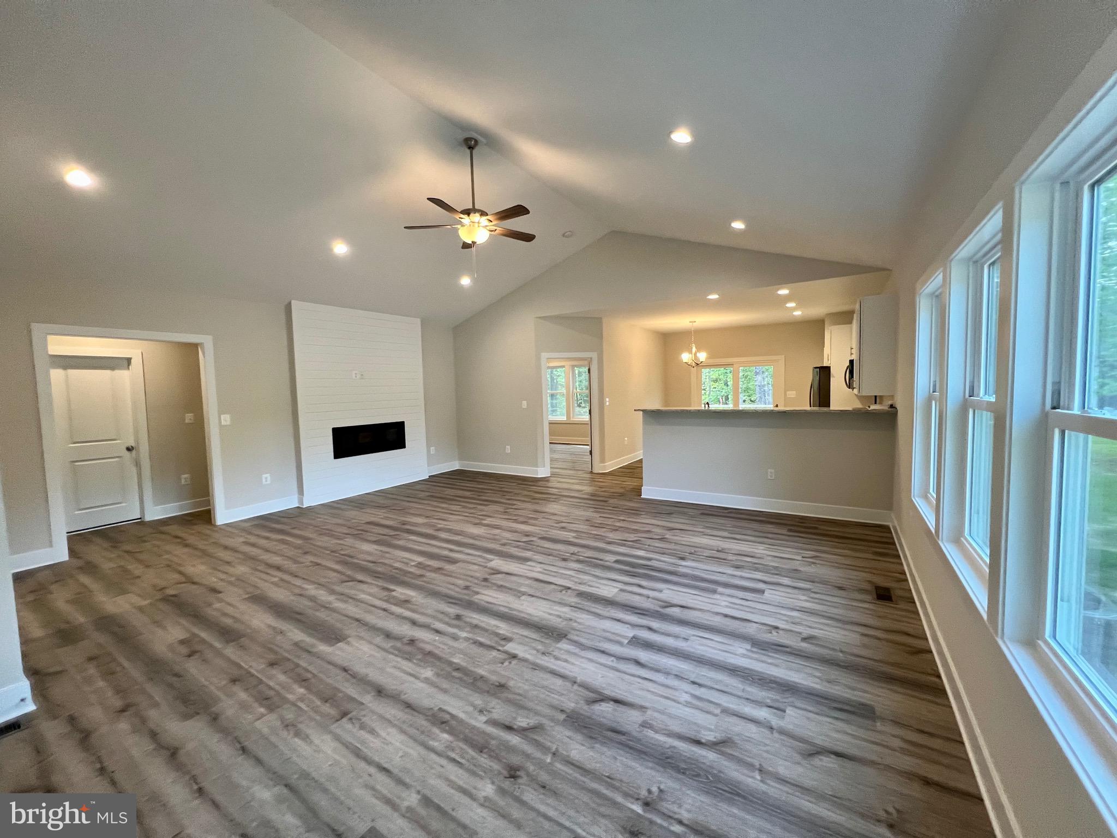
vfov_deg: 89.9
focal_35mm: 13
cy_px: 419
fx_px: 419
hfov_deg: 106.2
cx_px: 558
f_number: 1.8
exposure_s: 1/120
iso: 250
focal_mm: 1.57
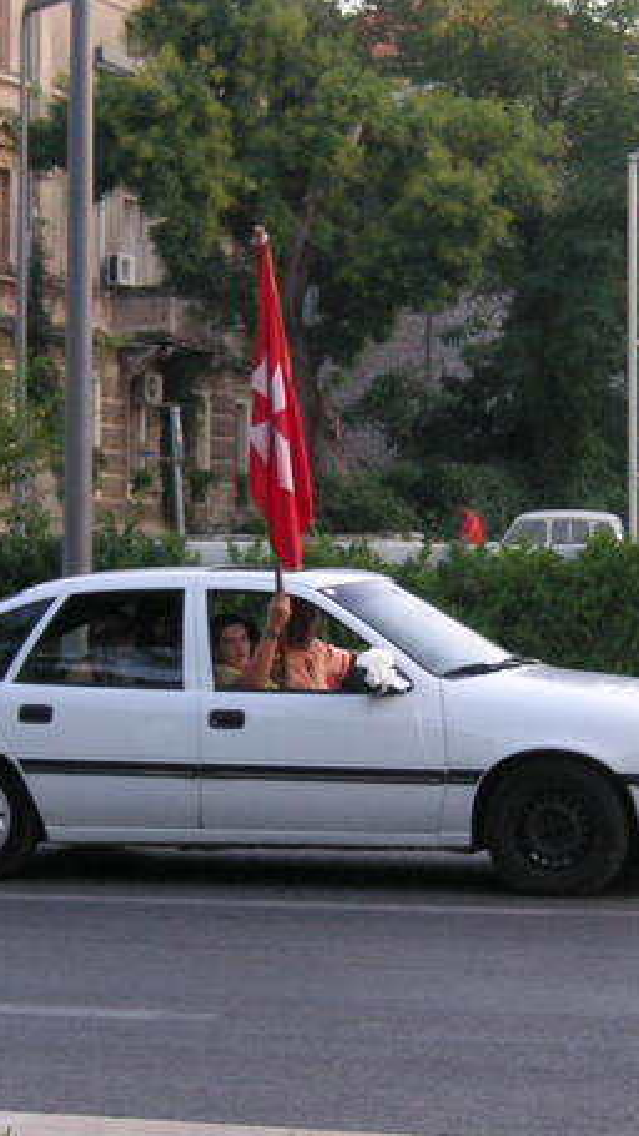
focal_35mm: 111
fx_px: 3343
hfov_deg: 10.9
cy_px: 587
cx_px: 305
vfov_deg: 19.3
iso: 80
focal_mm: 9.6
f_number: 3.7
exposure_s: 1/60
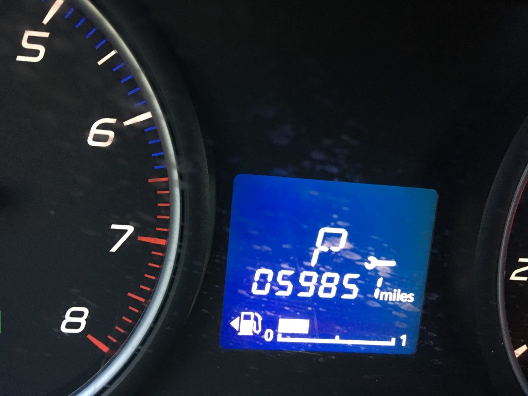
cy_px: 198
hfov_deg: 61.7
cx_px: 264
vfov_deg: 48.2
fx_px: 442
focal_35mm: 29
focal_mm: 4.15
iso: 200
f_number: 2.2
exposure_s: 1/15
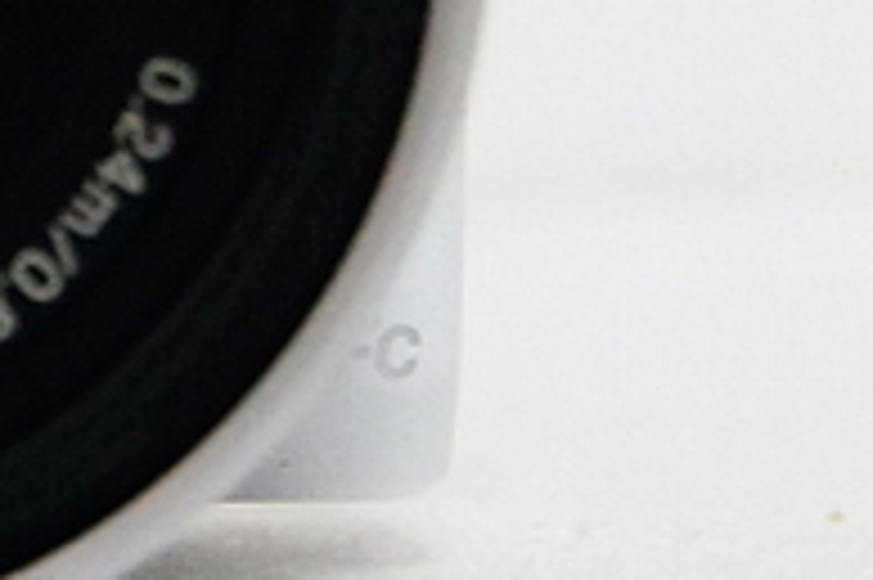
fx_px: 8456
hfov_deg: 5.8
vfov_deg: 3.9
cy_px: -189
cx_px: -758
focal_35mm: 349
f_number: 4.5
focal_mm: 40
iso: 2500
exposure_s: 1/80
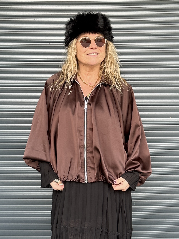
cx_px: 90
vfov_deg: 71.6
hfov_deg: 56.8
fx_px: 165
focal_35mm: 24
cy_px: 120
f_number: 1.78
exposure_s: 1/121
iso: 125
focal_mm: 6.86
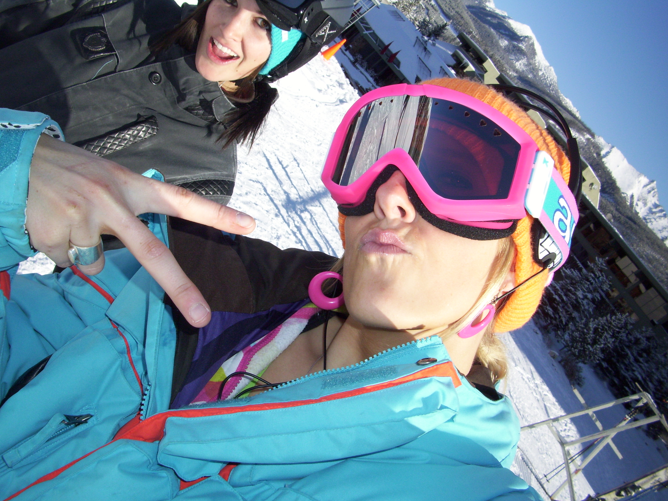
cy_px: 268
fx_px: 714
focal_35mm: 37
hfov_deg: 50.1
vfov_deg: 38.6
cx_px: 318
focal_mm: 5.7
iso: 80
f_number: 5.6
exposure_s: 1/400
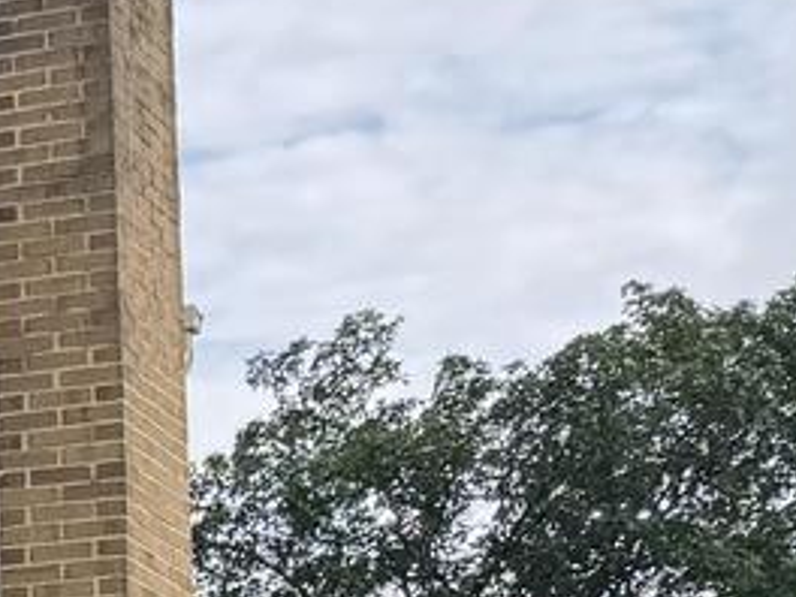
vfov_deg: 7.8
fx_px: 4277
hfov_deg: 8.0
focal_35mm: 186
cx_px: -2056
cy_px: 971
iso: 80
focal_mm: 6.76
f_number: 1.78
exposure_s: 1/2105
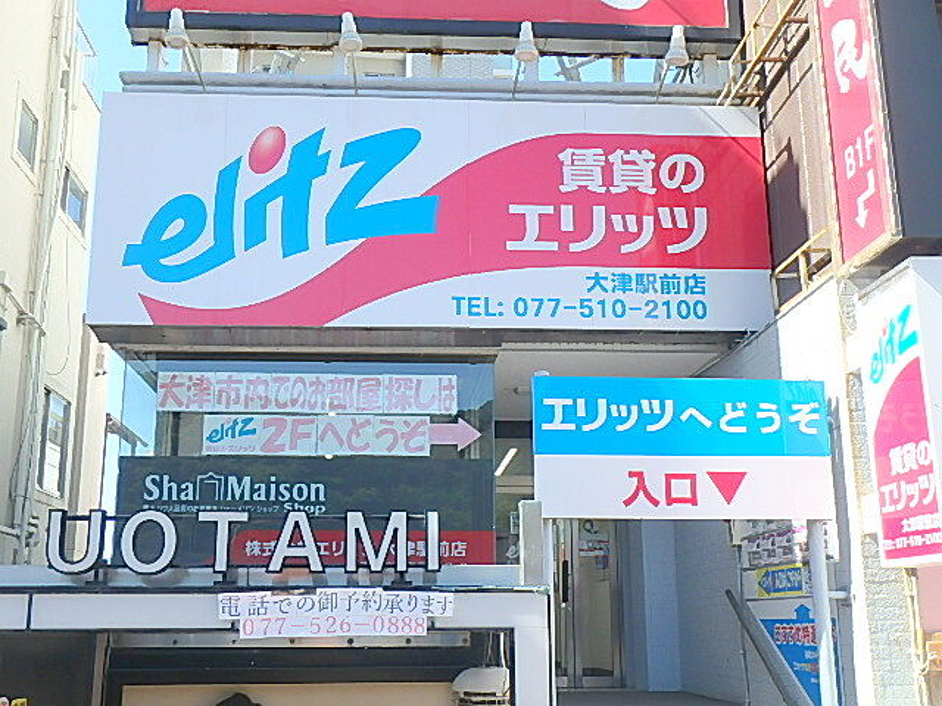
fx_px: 1061
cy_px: 353
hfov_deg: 47.9
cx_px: 471
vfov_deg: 36.8
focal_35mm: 39
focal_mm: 6.9
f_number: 5.1
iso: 125
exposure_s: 1/200
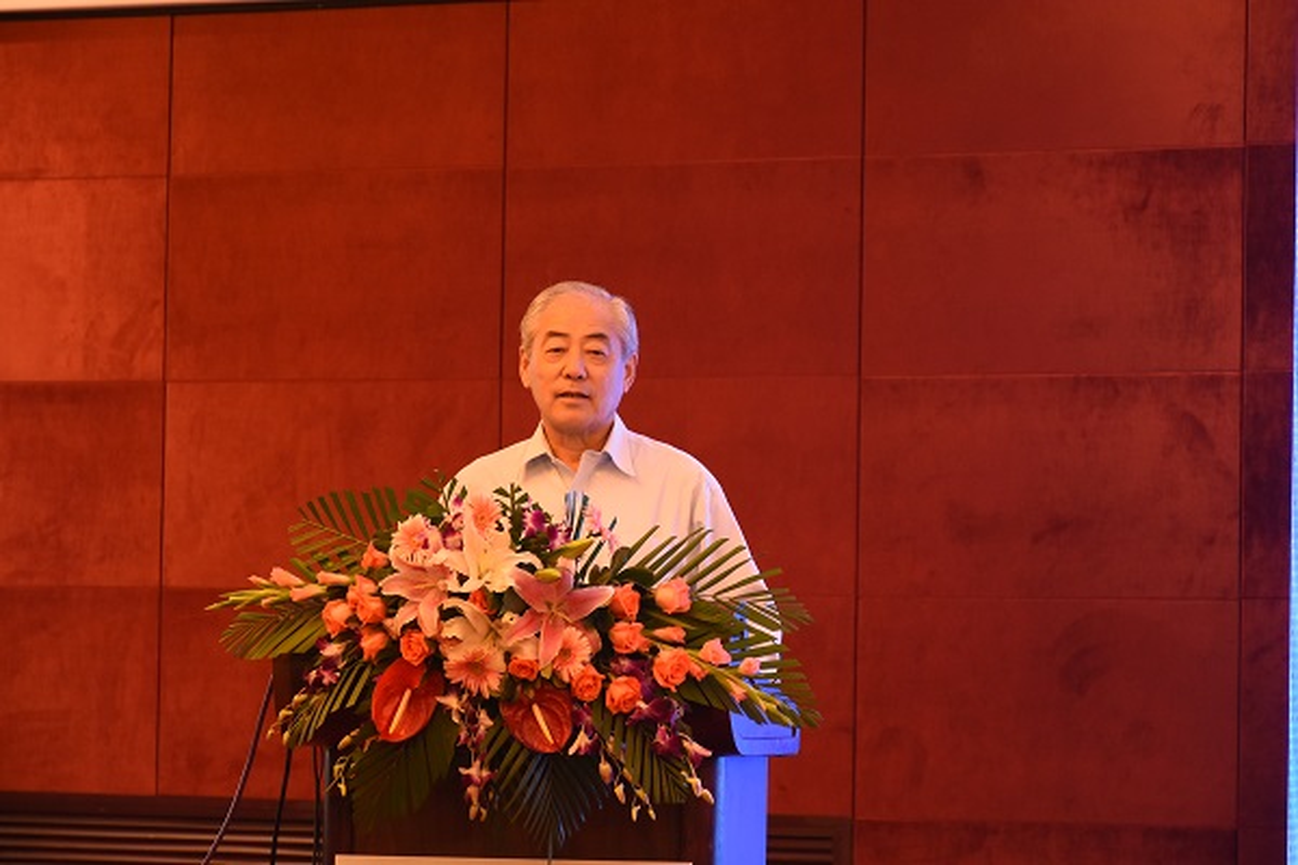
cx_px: 649
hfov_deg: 15.2
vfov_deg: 10.2
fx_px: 4867
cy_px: 432
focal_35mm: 135
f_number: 5.3
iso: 1600
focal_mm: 90
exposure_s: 1/30
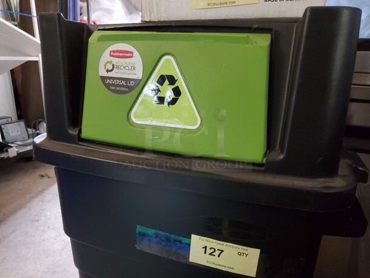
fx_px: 278
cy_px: 139
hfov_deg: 67.3
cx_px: 185
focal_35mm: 26
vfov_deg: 53.1
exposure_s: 1/33
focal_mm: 4.3
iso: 640
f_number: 1.5
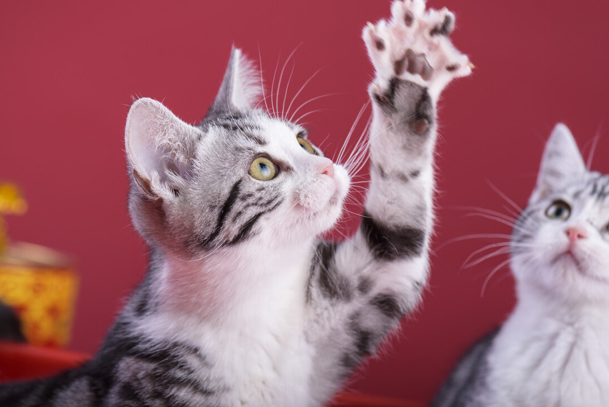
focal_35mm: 116
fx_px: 1963
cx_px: 276
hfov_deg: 17.6
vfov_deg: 11.8
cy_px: 220
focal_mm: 105
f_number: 6.3
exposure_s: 1/200
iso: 125
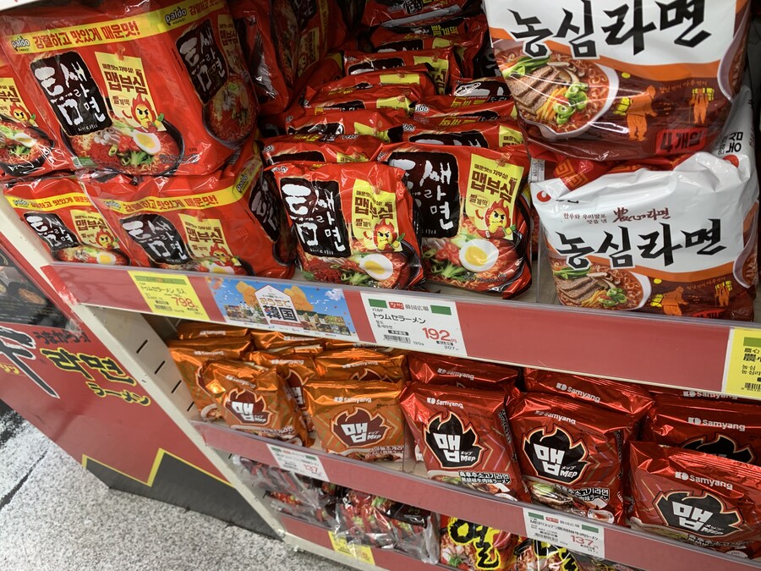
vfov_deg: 53.1
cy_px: 286
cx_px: 380
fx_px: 572
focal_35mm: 26
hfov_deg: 67.3
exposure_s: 1/100
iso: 64
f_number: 1.8
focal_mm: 4.25
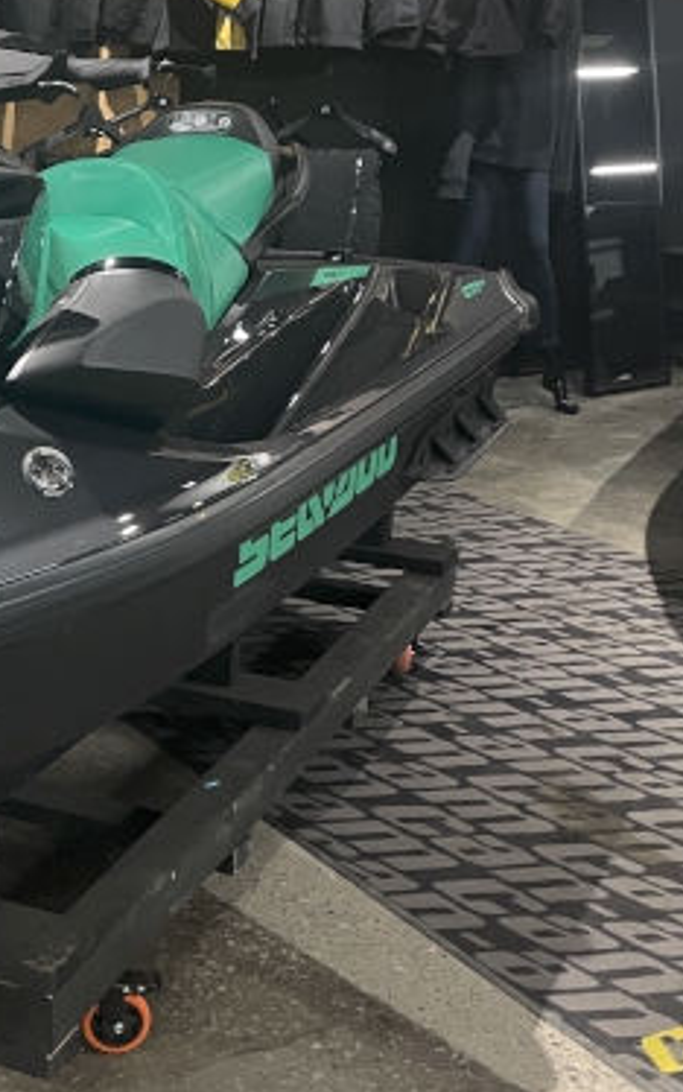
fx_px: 1756
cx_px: -64
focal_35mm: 59
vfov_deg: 34.5
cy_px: 575
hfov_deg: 21.0
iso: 200
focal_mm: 4.2
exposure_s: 1/60
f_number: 1.6
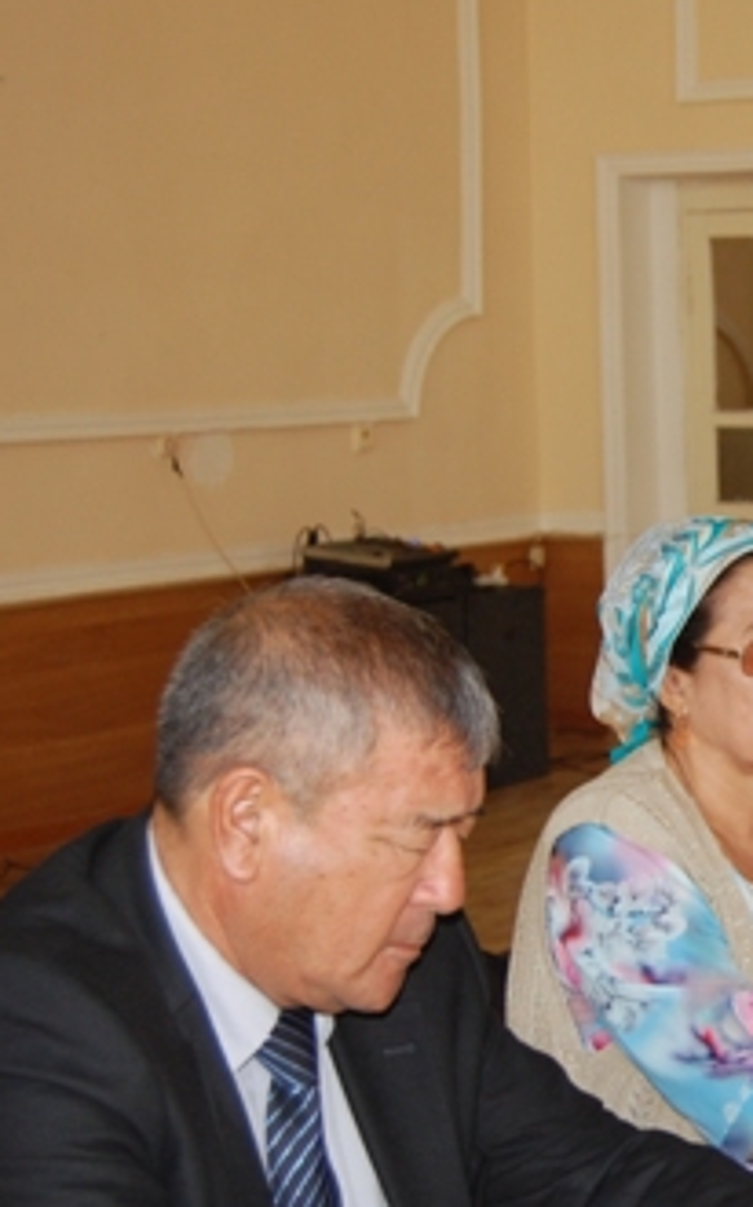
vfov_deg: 26.8
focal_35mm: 77
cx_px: 917
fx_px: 2530
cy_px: 710
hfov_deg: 16.2
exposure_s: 1/60
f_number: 4
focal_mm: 26
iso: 400
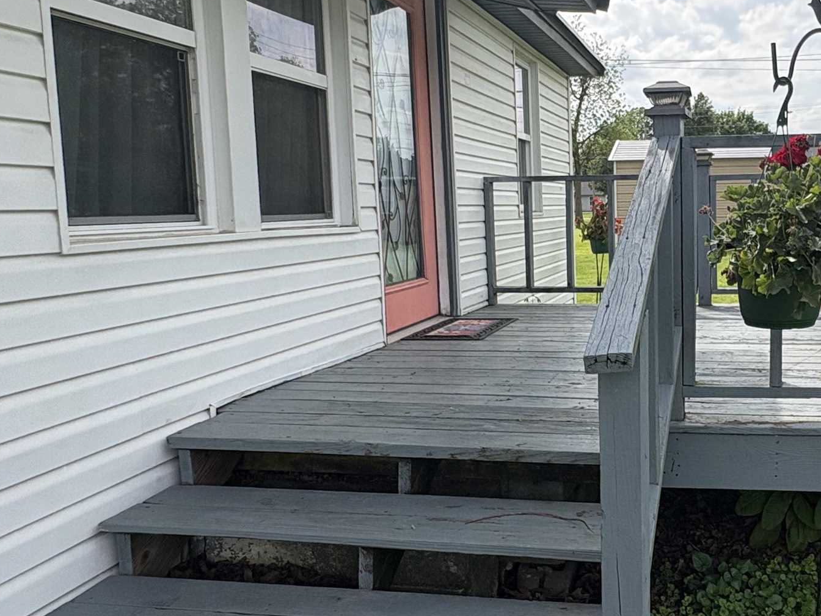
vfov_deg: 44.0
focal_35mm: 32
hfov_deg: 53.1
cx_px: 655
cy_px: 265
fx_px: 759
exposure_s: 1/1709
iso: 64
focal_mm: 2.22
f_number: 2.2
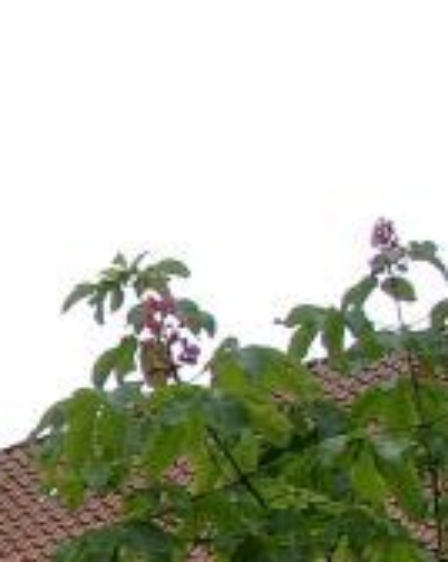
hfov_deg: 9.0
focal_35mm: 158
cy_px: 669
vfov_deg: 12.0
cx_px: -545
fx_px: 2623
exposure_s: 1/232
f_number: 4
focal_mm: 7.13
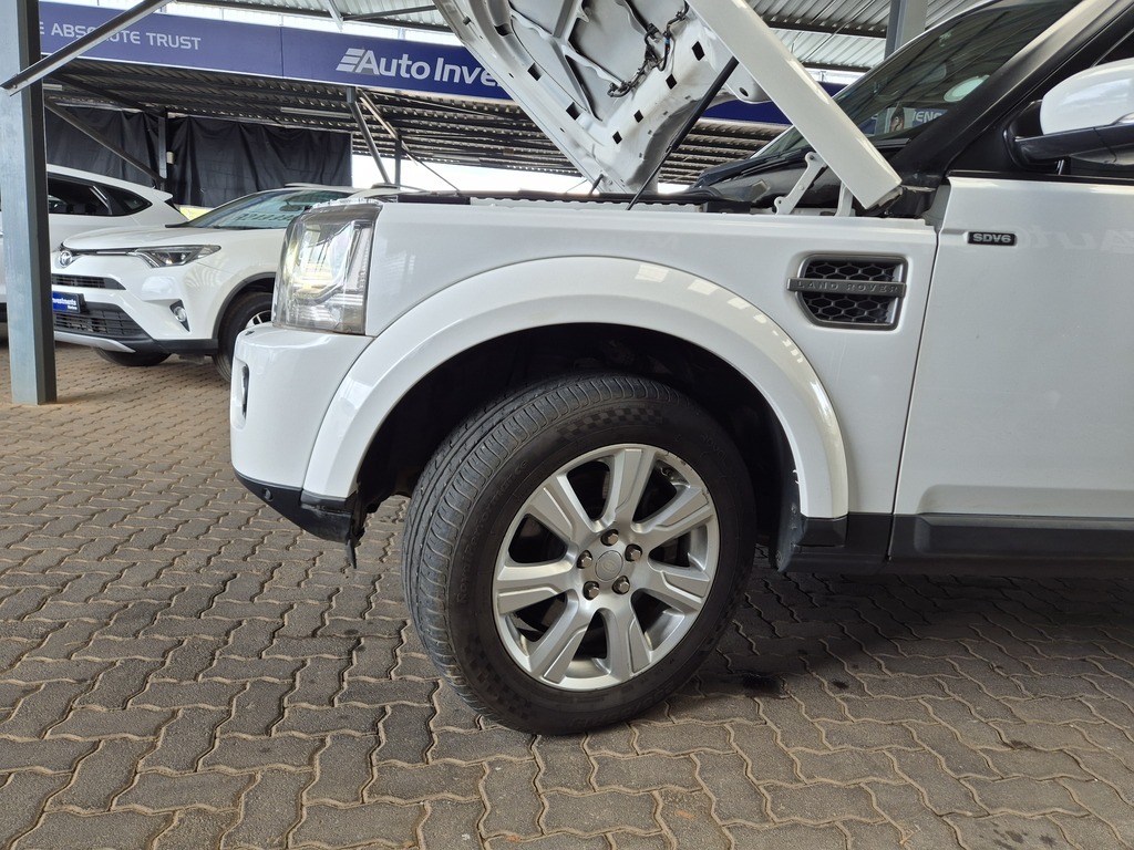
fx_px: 753
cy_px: 425
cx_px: 567
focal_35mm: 23
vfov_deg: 58.9
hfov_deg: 73.9
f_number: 1.8
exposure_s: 1/180
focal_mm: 5.4
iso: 80
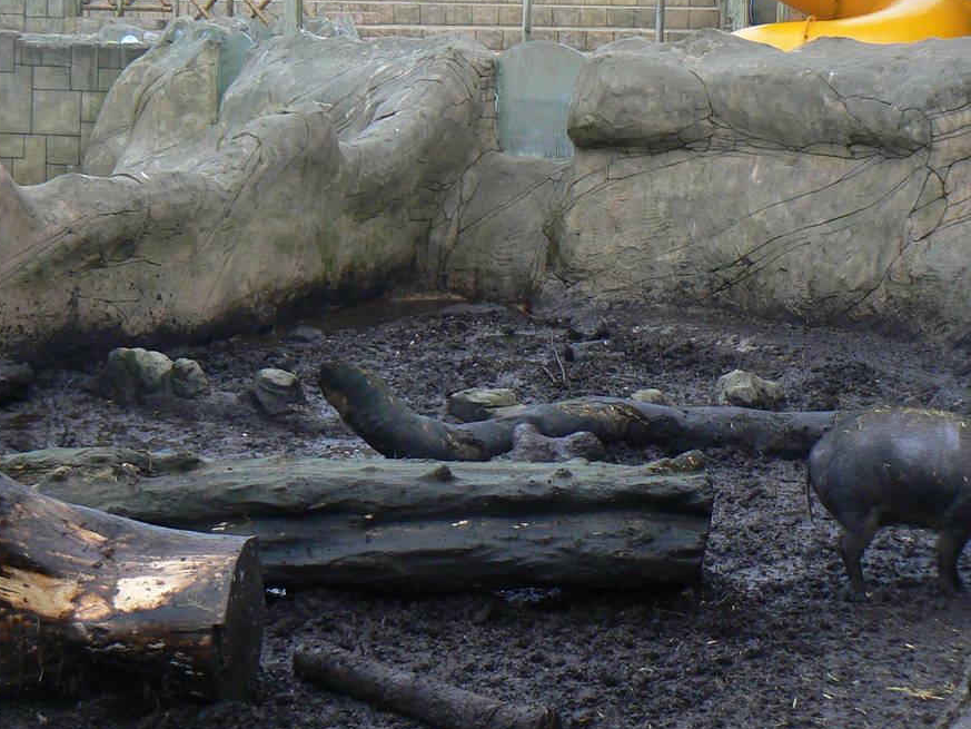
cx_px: 304
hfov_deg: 29.1
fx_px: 1852
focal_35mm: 66
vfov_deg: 22.1
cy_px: 191
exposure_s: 1/40
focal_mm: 6
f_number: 2.8
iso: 80
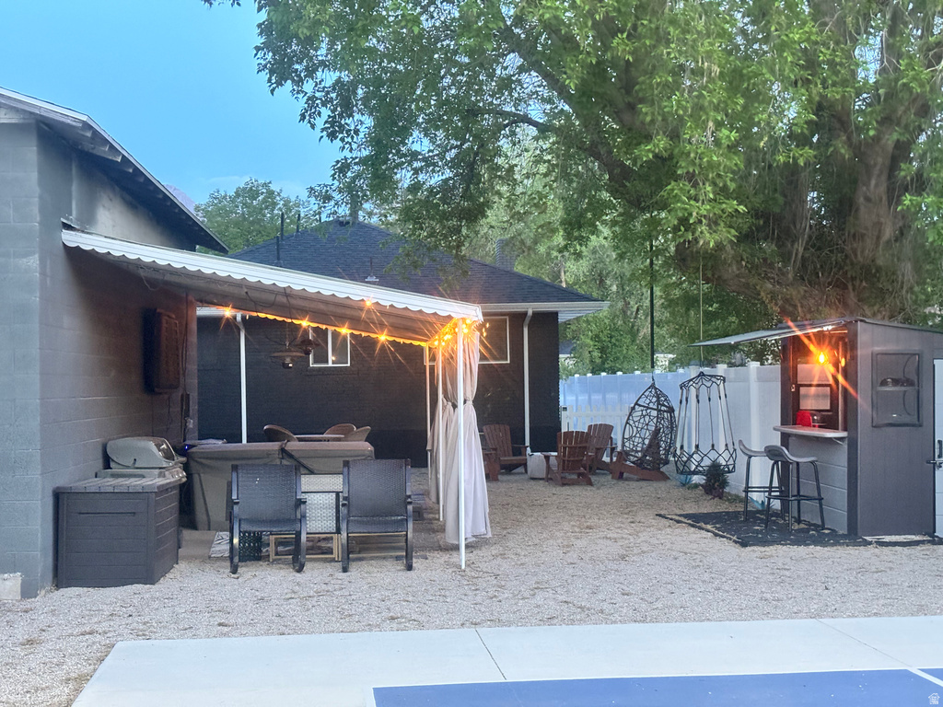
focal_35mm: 52
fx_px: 1417
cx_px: 472
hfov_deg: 36.8
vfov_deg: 28.0
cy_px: 354
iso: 320
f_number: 1.6
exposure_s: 1/24
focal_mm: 5.96
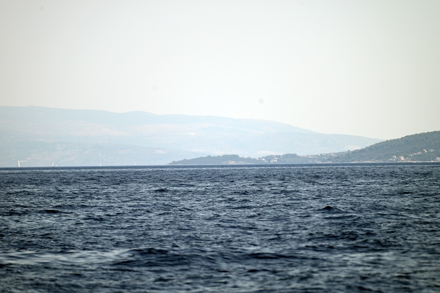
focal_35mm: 300
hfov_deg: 6.9
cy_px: 146
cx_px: 220
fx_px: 3667
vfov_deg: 4.6
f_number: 5.6
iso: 100
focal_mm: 300
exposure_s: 1/1000
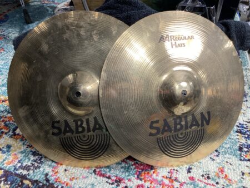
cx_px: 125
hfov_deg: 63.4
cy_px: 94
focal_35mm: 28
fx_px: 202
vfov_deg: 49.8
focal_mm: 3.99
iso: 250
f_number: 1.8
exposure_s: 1/60
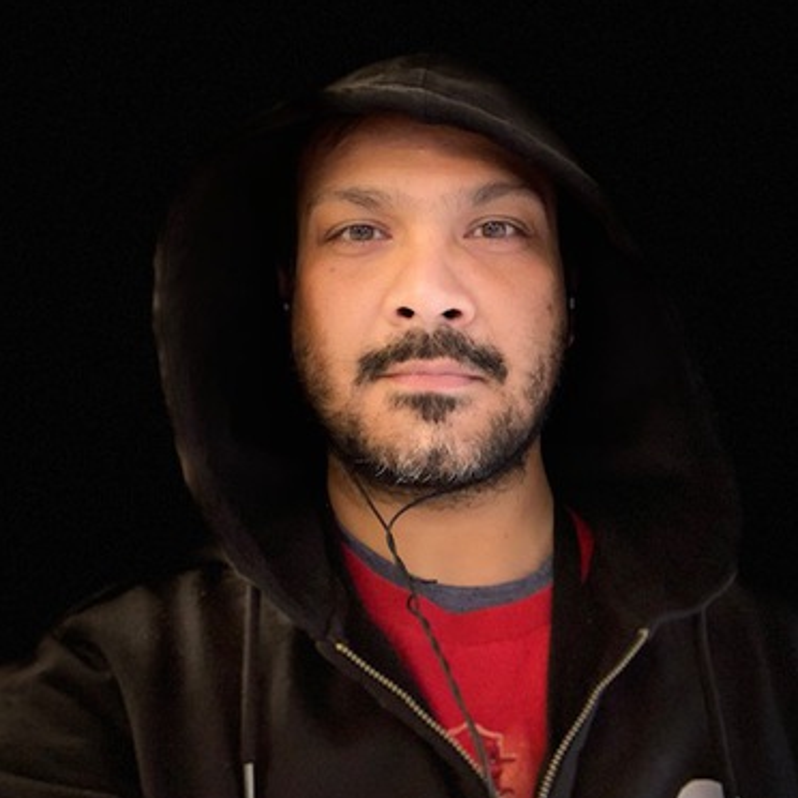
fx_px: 991
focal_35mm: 38
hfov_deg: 43.9
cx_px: 400
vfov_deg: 43.5
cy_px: 302
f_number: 2.2
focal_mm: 2.87
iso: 320
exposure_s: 1/33
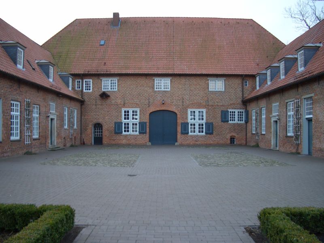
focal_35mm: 35
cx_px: 162
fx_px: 328
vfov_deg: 40.7
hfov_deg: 52.6
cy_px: 122
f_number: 2.6
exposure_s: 1/100
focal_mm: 5.8
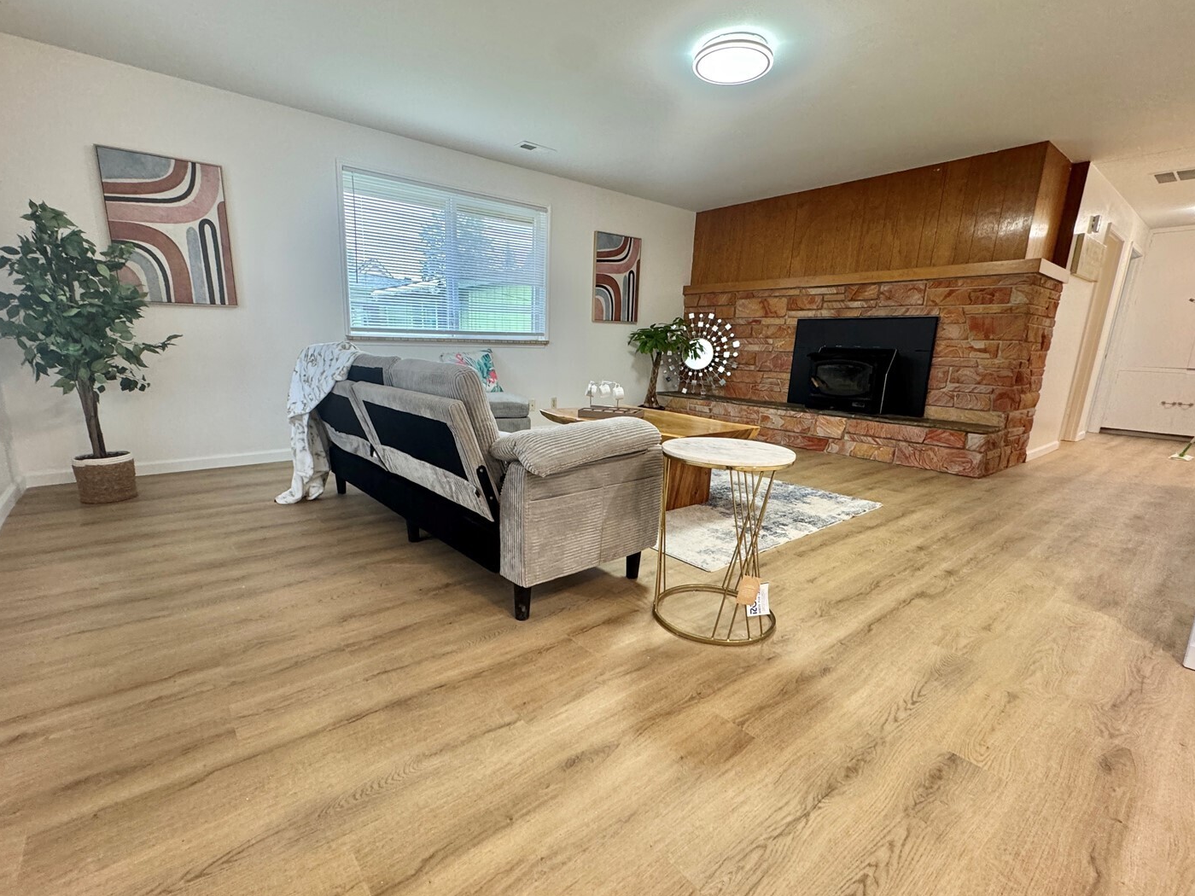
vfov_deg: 78.1
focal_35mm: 16
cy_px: 469
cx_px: 568
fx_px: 552
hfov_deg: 94.4
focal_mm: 2.22
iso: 250
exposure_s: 1/60
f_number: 2.2
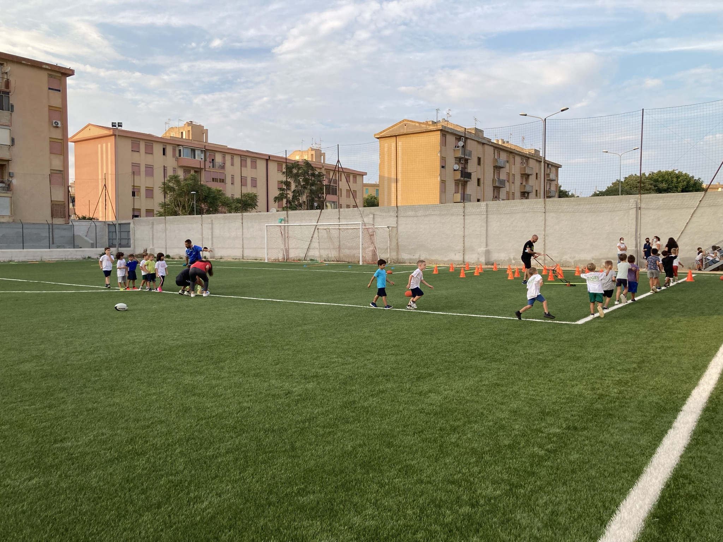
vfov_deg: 49.7
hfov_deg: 63.4
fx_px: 585
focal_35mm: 28
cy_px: 271
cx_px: 362
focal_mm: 3.99
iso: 20
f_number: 1.8
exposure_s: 1/540
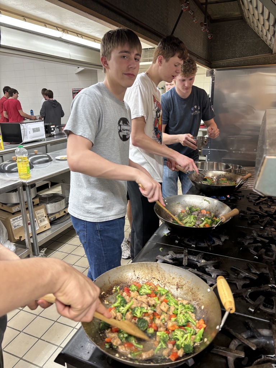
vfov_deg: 67.3
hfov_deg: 53.1
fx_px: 276
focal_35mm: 26
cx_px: 138
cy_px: 184
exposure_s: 1/60
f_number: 1.6
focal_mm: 5.96
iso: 125
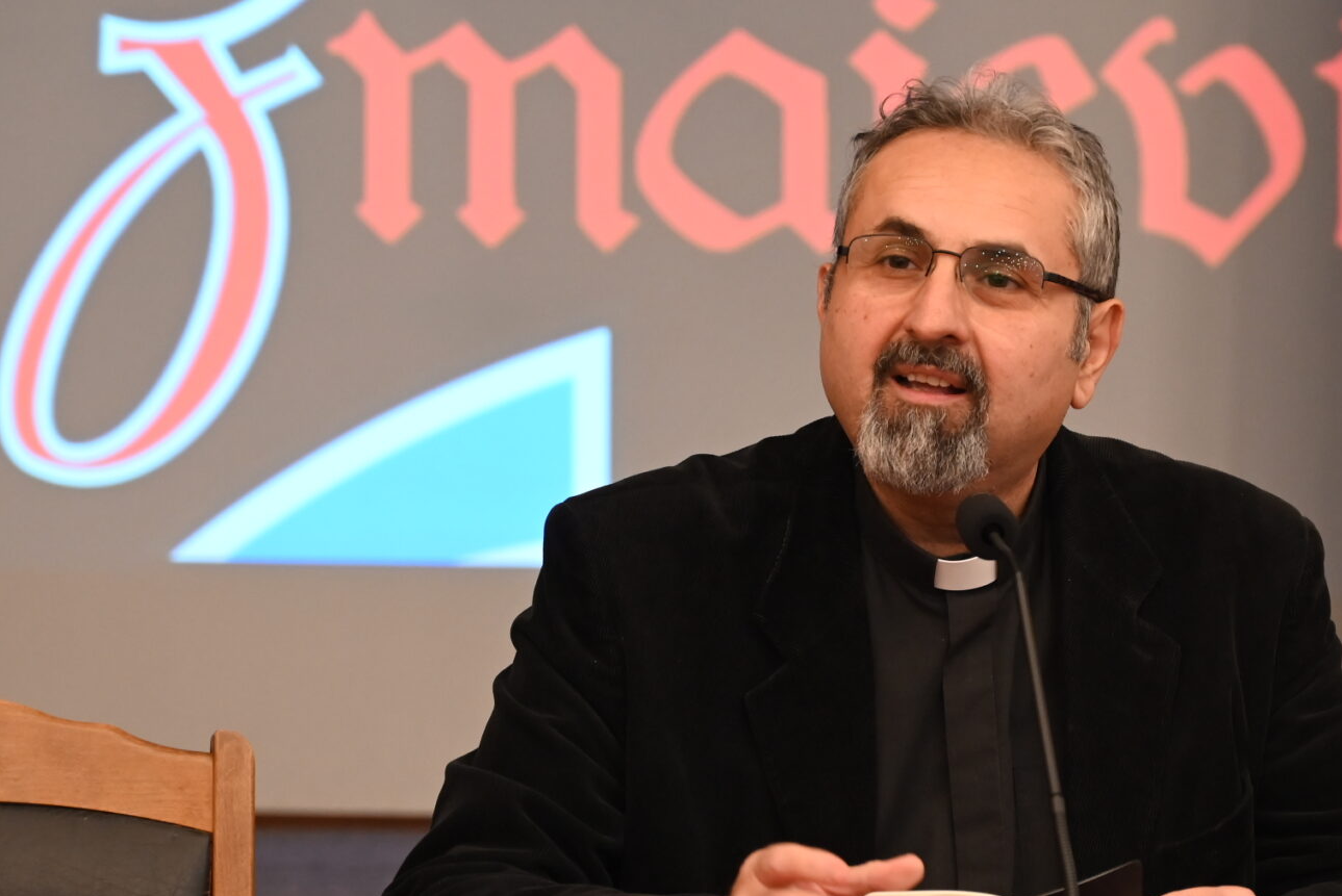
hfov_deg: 14.7
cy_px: 523
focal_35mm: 139
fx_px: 5184
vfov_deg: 9.9
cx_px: 965
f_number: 4
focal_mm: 70
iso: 2200
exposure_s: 1/80
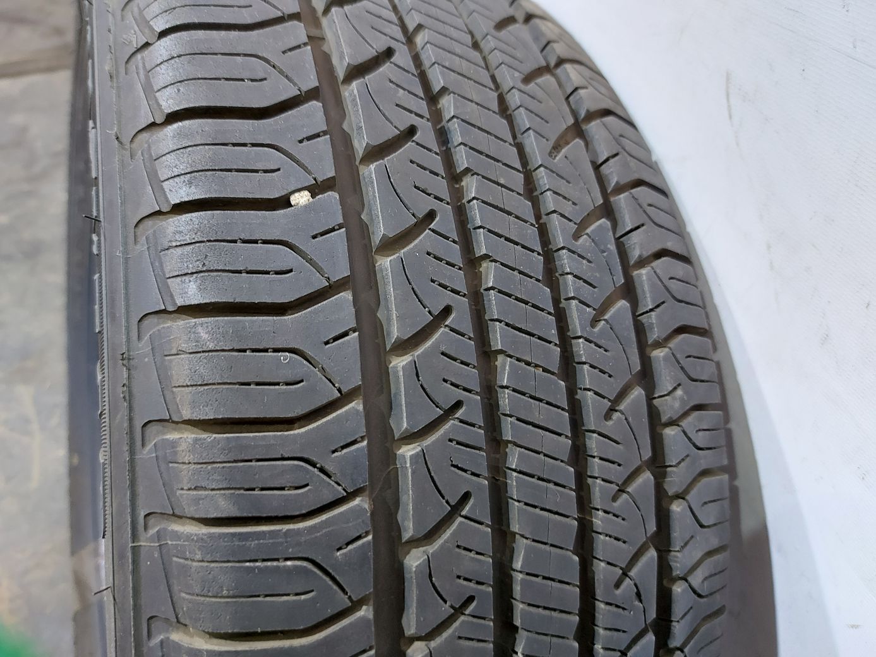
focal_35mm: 24
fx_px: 607
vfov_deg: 56.8
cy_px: 328
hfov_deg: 71.6
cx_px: 438
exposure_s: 1/25
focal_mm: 5.23
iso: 250
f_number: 1.8
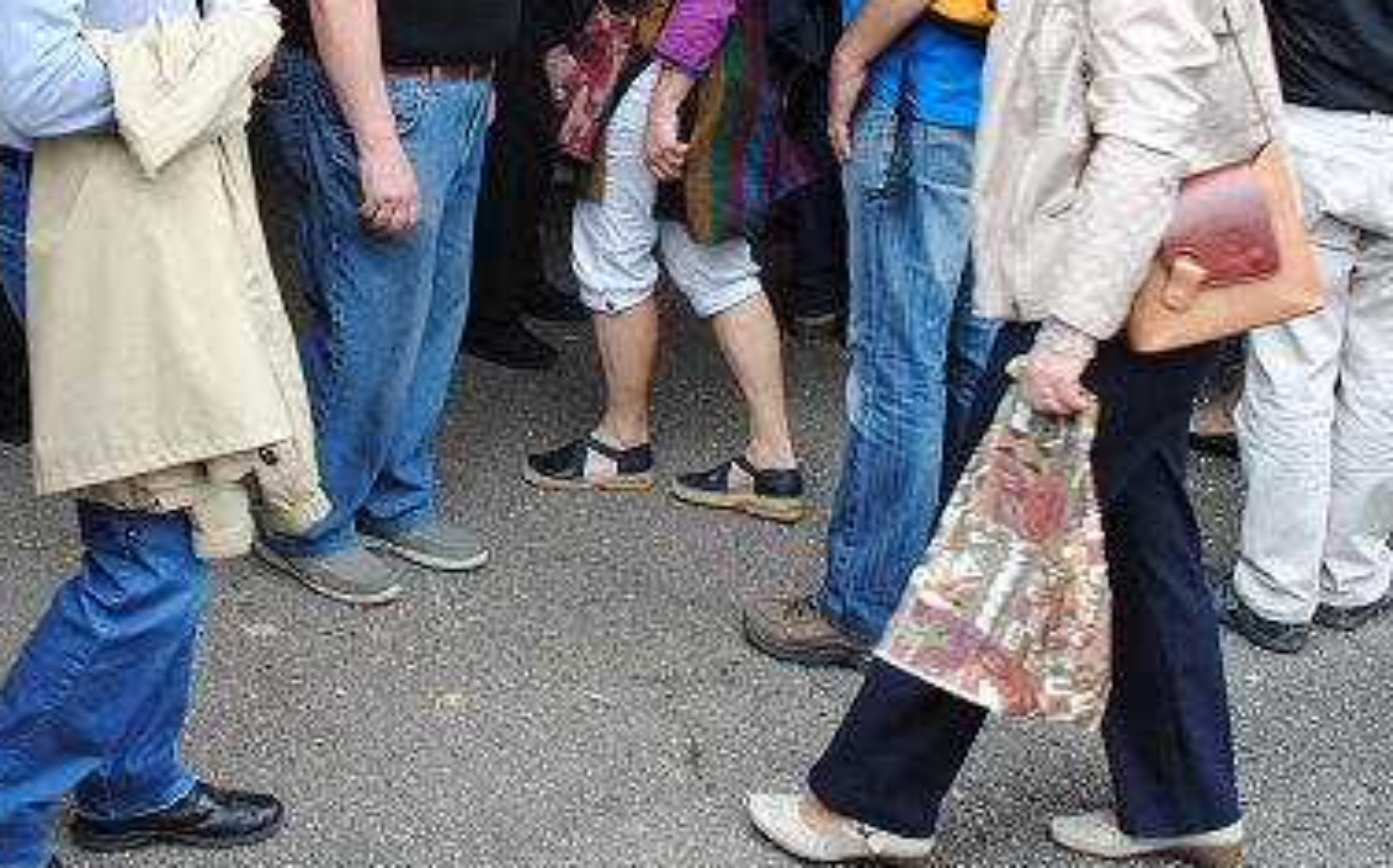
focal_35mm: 65
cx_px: 358
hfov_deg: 31.0
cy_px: 6
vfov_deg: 19.4
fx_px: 2466
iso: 180
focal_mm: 20
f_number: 5.6
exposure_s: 1/125
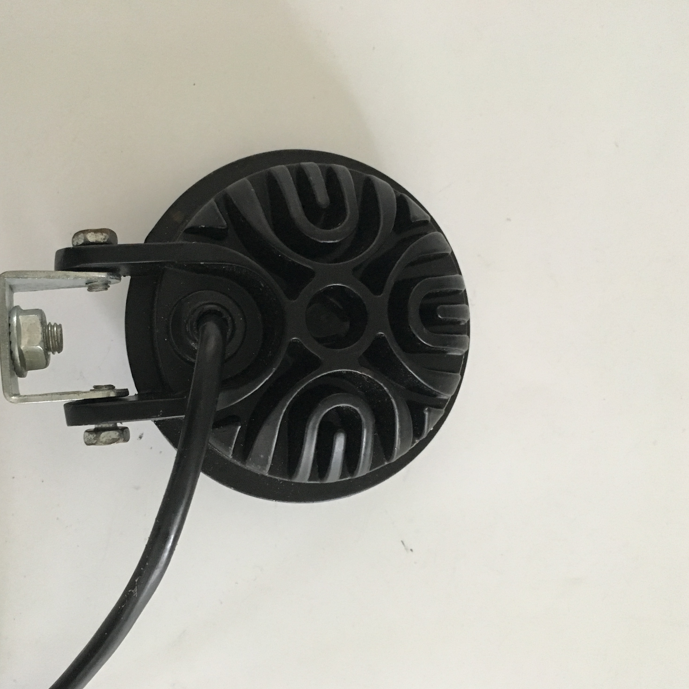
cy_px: 349
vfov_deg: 47.2
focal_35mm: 35
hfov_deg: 46.8
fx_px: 788
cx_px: 255
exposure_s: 1/25
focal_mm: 4.15
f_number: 2.2
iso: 250
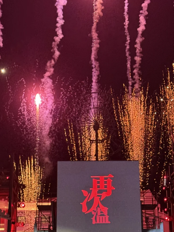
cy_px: 142
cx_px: 97
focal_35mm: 70
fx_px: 469
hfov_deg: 21.0
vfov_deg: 27.7
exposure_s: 1/32
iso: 250
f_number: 1.78
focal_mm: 6.76
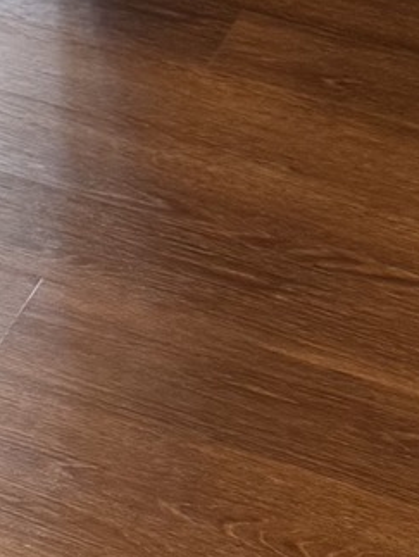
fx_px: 2754
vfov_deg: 10.0
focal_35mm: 171
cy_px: -816
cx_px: -831
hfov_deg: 7.6
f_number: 1.78
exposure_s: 1/120
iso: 160
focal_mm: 6.76
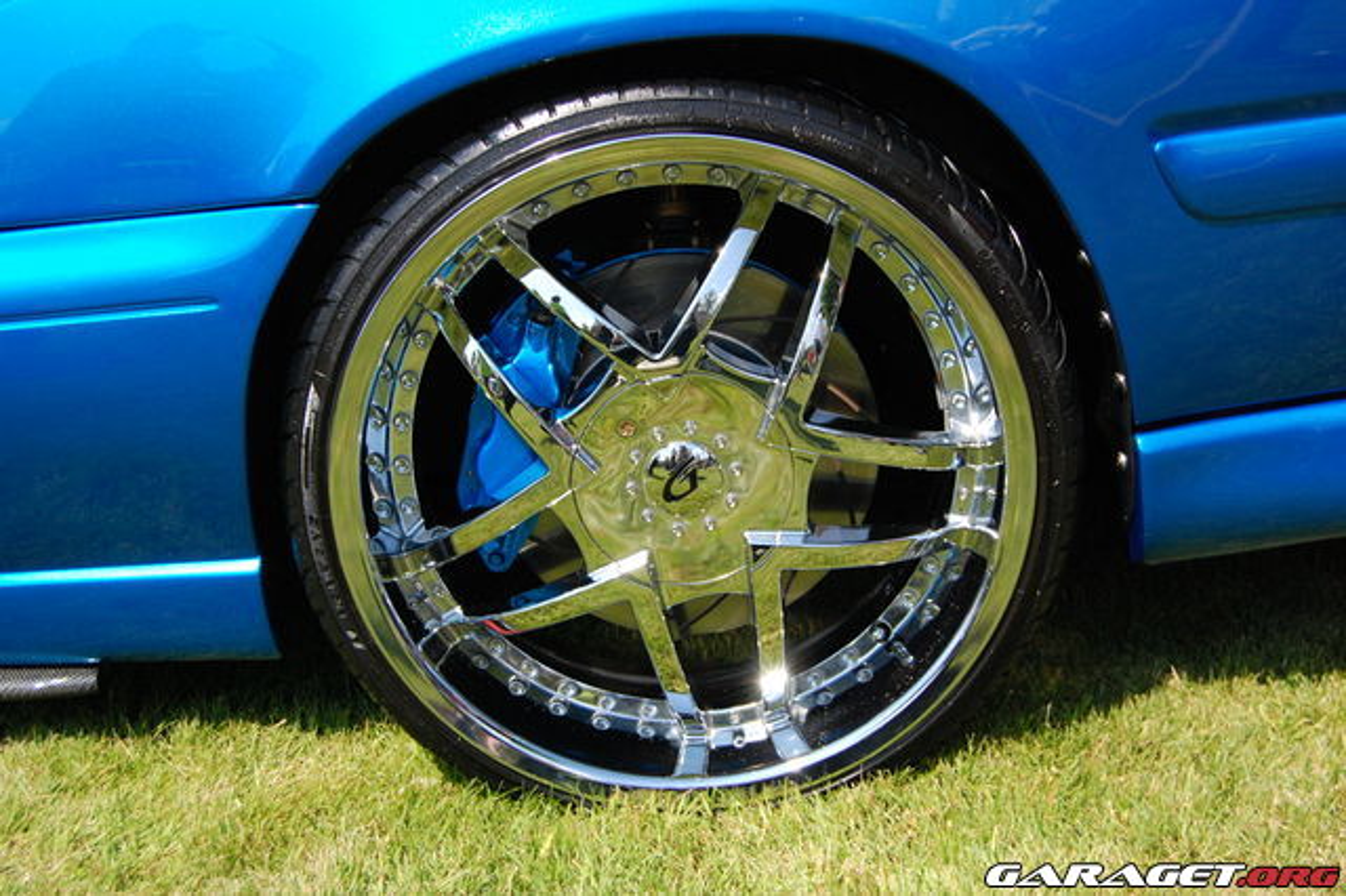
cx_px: 673
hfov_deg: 38.9
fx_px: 1906
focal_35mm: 51
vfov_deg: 26.5
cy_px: 448
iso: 800
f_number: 5.6
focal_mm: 34
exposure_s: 1/2000
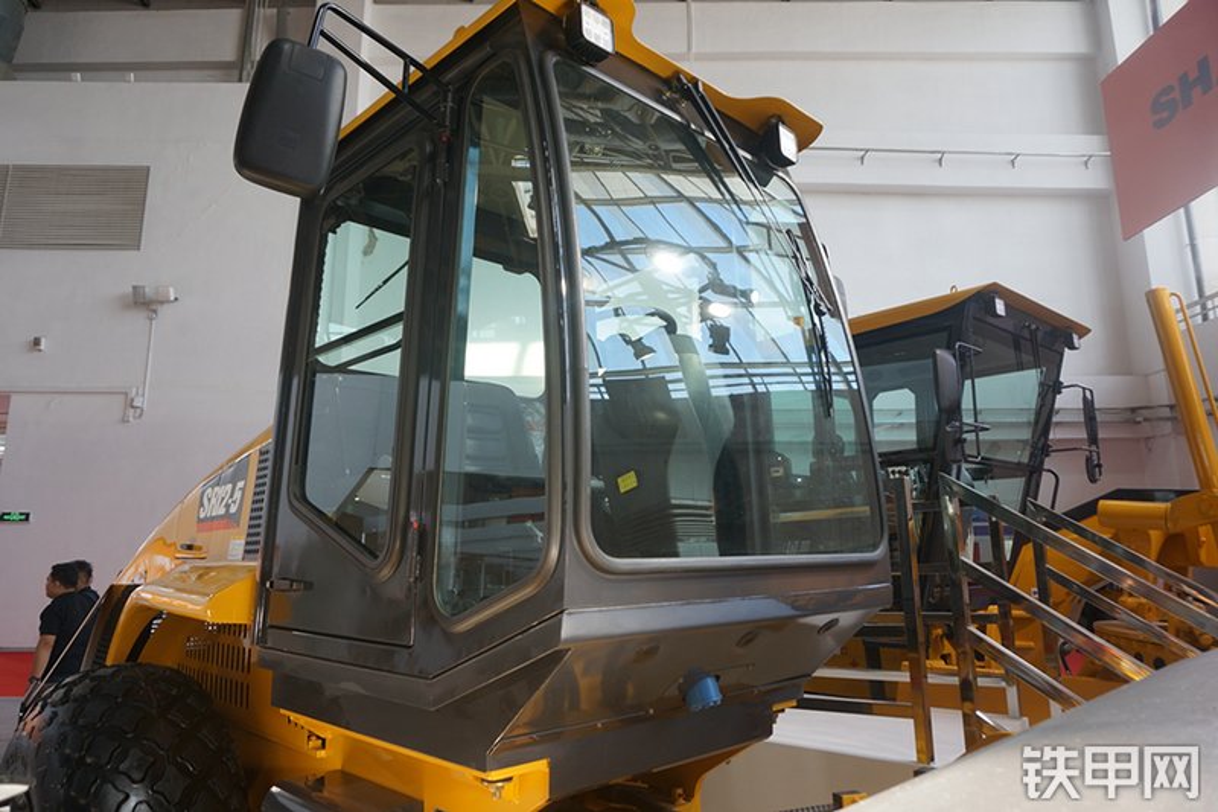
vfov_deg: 53.1
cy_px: 406
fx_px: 812
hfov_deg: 73.8
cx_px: 609
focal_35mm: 24
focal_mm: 16
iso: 160
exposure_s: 1/60
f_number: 4
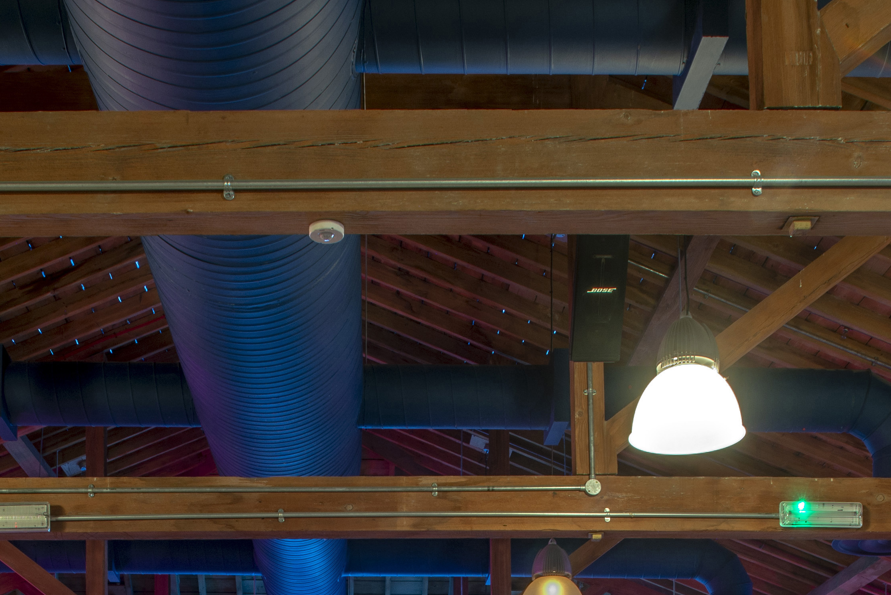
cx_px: 365
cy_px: 881
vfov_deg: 20.8
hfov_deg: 35.5
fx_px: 1386
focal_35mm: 56
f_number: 11
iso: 80
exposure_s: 6
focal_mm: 17
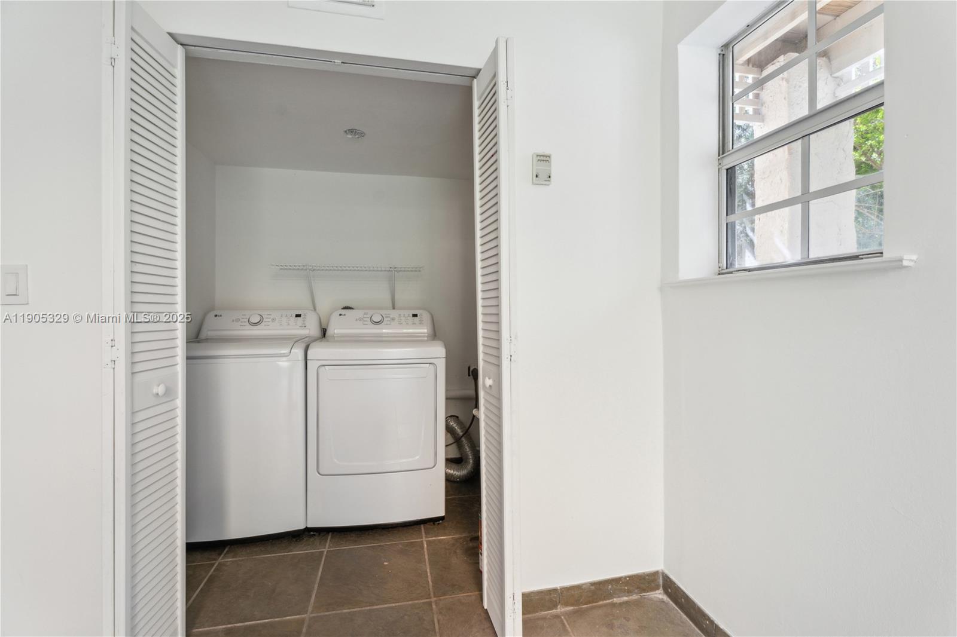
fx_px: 425
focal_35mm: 16
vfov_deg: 73.7
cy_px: 318
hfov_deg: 96.7
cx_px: 478
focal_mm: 16
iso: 400
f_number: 7.1
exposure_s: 1/60
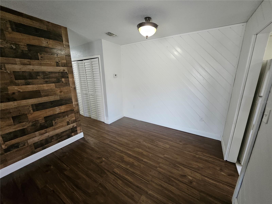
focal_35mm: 13
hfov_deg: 106.2
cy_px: 102
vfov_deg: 89.9
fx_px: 102
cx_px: 136
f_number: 2.2
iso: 250
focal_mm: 1.7
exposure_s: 1/60
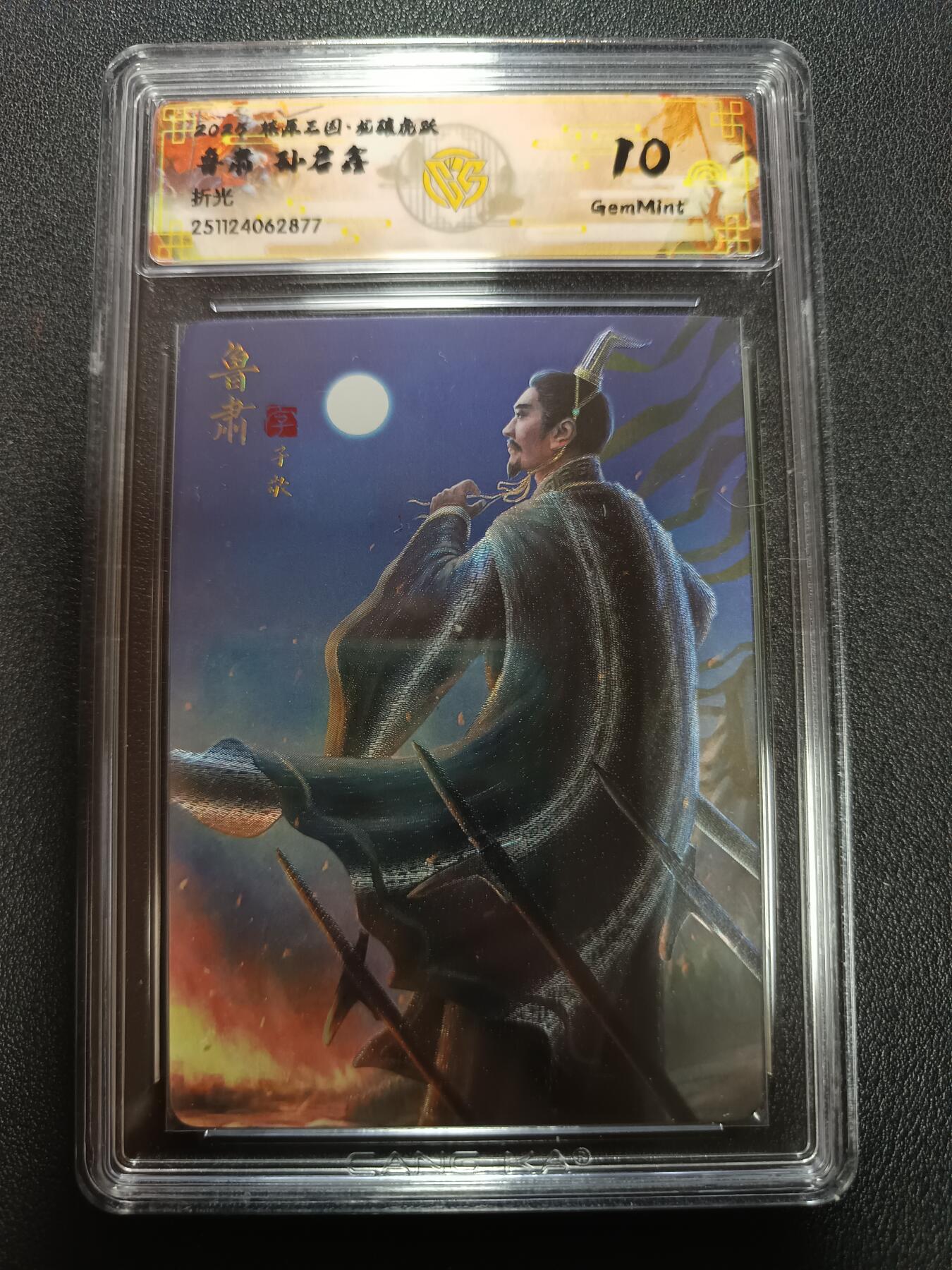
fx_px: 880
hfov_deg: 56.8
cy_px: 635
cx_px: 476
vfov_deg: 71.6
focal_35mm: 24
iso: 953
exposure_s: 1/50
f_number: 1.7
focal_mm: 5.31
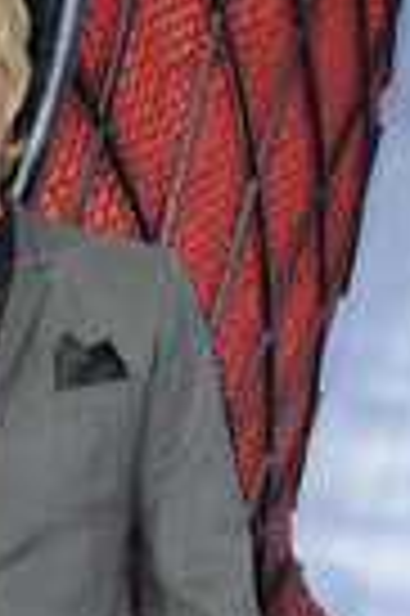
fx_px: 5805
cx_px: -113
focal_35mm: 339
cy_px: 535
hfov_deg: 4.0
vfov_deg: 6.1
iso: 640
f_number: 5.6
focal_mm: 116
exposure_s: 1/160
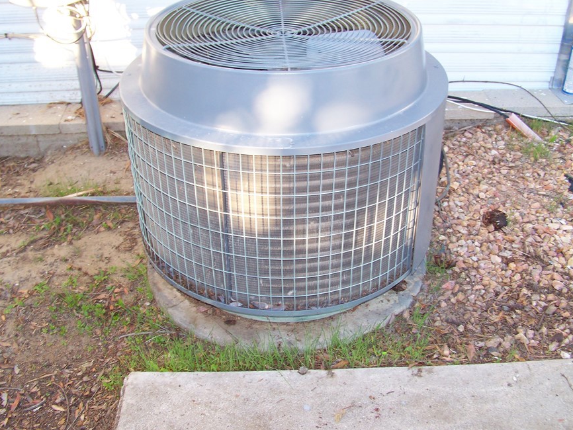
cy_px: 208
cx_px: 300
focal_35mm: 39
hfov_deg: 47.8
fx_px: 646
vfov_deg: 36.8
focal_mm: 5.85
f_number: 3.6
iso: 64
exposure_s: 1/40
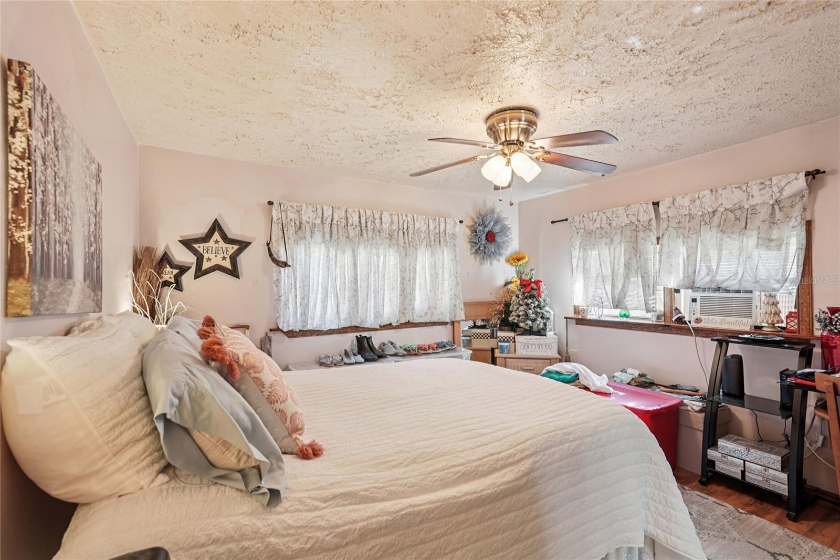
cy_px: 280
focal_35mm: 16
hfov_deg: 96.7
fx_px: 373
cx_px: 420
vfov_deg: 73.7
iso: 400
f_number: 7.1
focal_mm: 16
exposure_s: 1/13
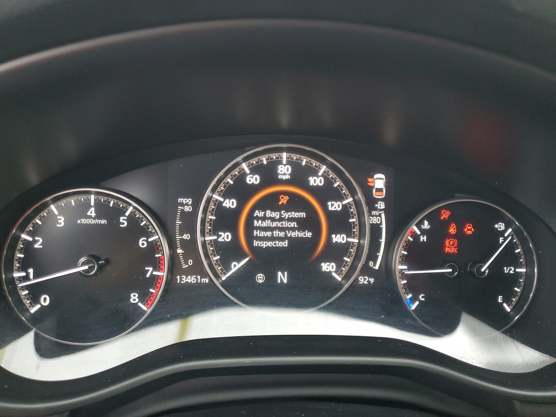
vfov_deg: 53.1
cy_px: 208
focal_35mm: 26
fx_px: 418
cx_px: 278
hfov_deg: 67.3
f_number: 1.5
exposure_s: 1/60.2
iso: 240
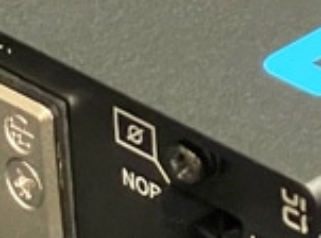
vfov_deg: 6.7
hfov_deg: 8.9
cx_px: 398
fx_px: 2041
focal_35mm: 221
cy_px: 46
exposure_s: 1/55
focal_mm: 6
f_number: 2
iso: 800
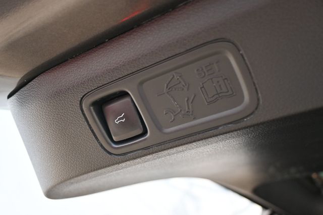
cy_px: 108
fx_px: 370
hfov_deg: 47.2
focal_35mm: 41
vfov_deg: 32.4
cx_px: 162
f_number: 4.5
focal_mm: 27.5
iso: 400
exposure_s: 1/200
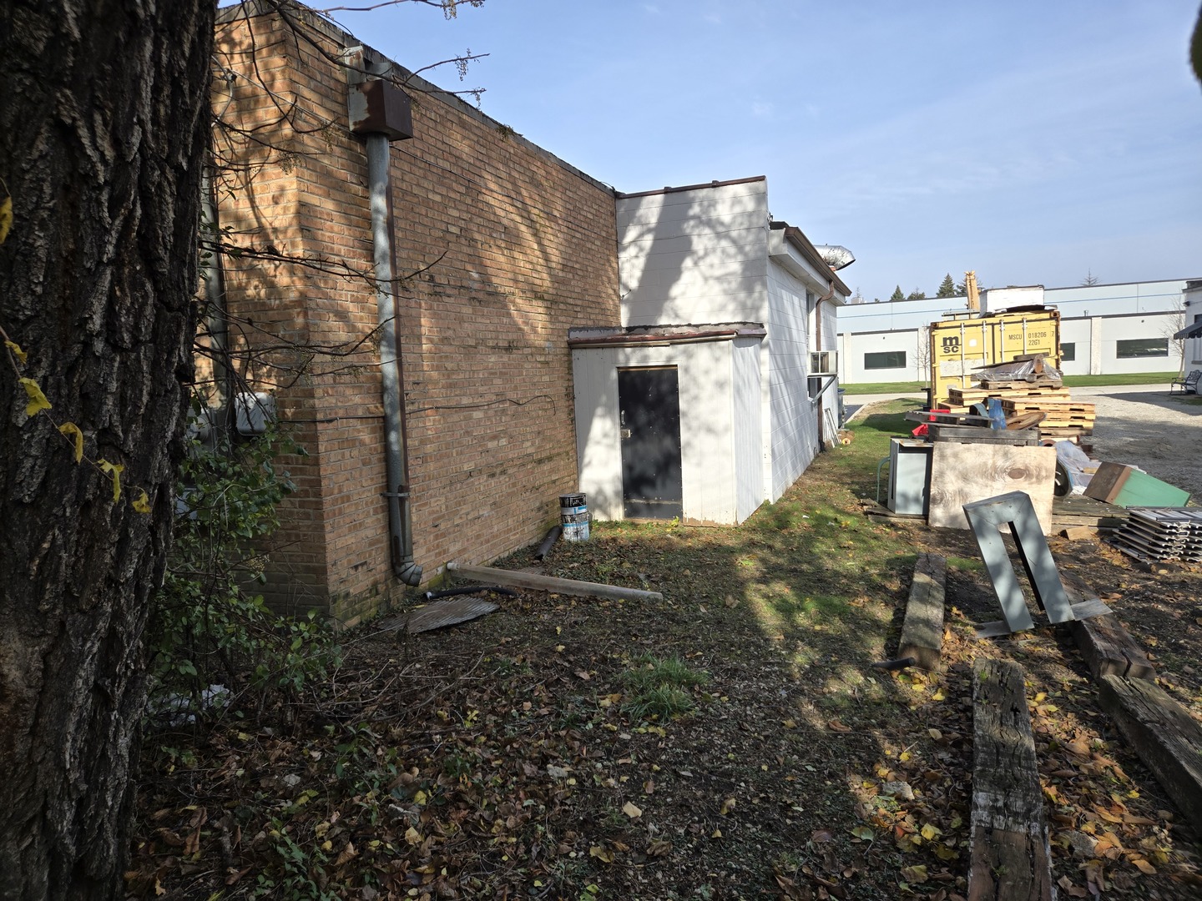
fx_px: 799
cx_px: 601
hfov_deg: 73.9
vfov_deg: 58.9
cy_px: 450
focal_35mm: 23
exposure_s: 1/2921
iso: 64
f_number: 1.8
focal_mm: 5.4
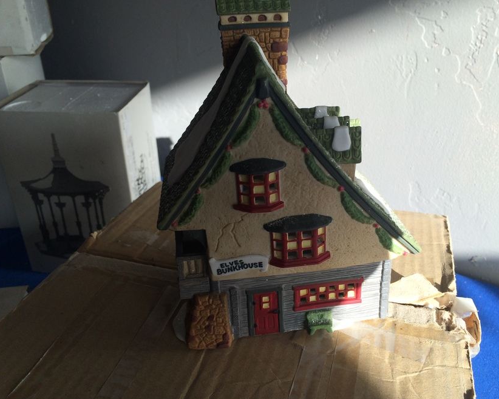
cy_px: 204
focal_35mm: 31
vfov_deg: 47.1
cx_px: 270
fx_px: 458
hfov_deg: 57.1
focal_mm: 4.15
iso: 32
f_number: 2.2
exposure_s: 1/488
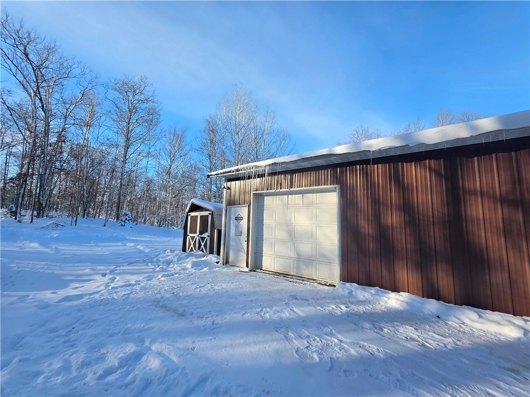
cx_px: 265
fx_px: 199
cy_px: 198
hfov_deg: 106.2
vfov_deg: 89.9
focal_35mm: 13
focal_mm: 2.2
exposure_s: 1/714
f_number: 1.9
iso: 40
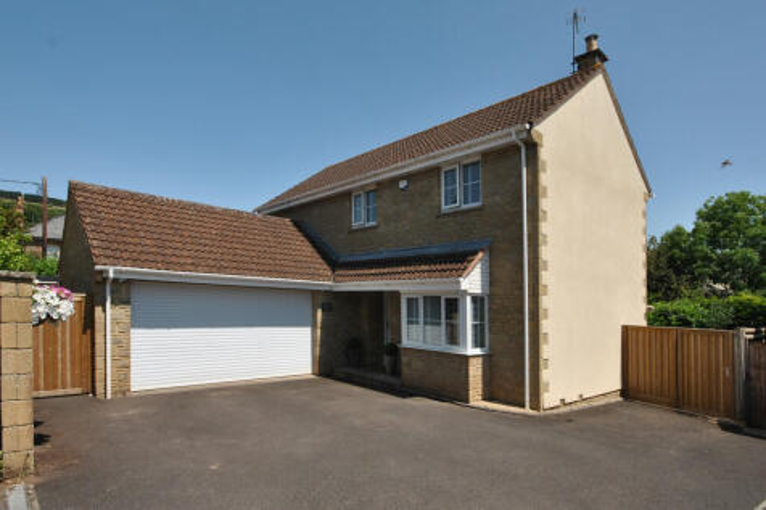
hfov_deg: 100.4
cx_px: 383
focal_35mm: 15
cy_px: 255
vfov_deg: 77.3
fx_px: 319
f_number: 8
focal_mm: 10
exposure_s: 1/250
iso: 100
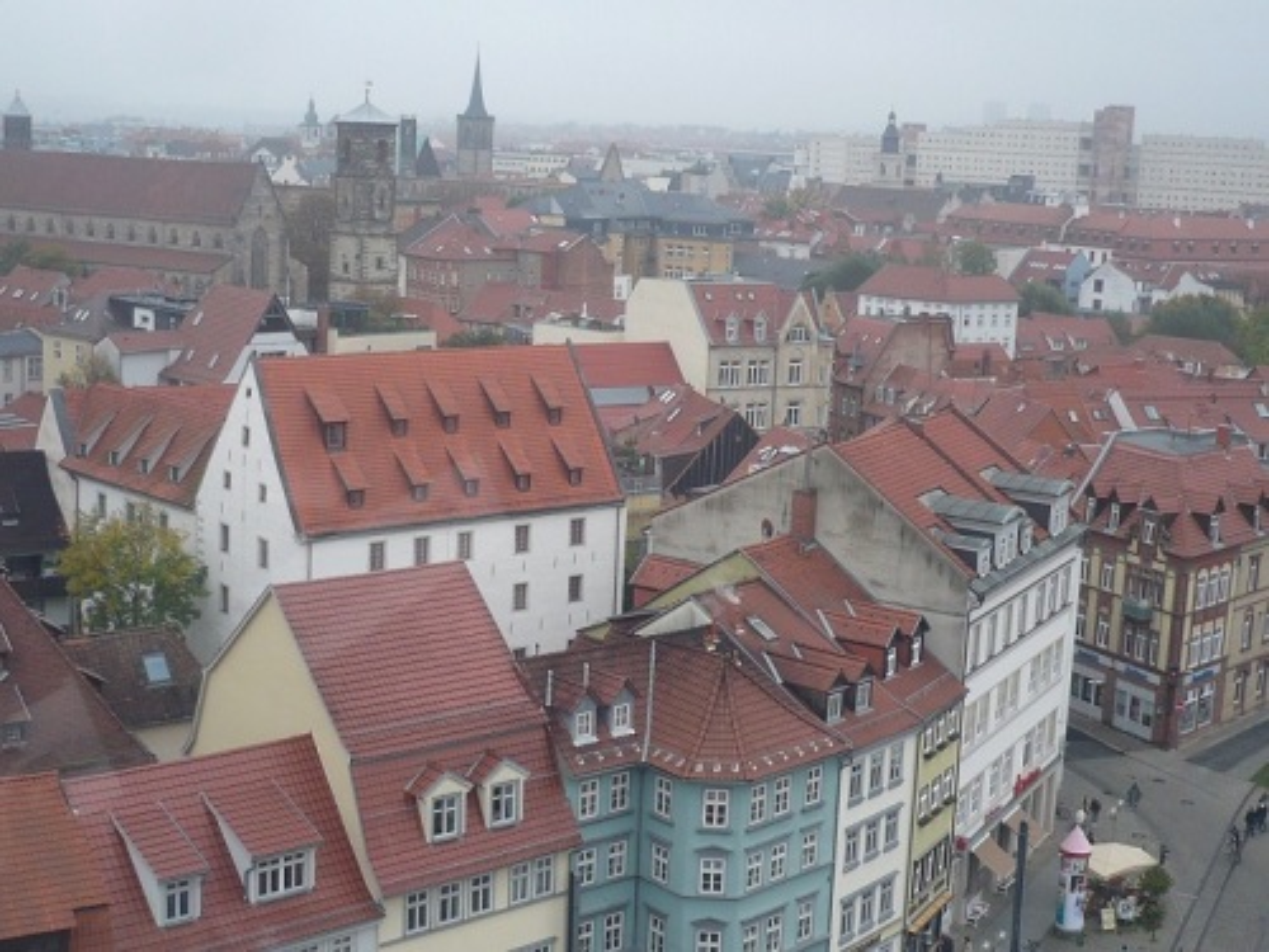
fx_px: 2016
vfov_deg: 26.6
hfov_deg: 34.9
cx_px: 634
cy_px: 476
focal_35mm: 55
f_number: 3
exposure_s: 1/160
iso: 100
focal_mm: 6.6
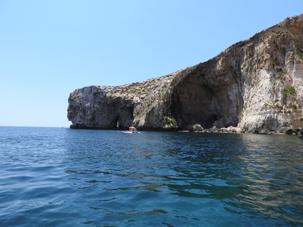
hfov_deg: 71.6
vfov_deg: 56.8
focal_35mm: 24
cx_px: 152
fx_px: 210
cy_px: 114
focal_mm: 4.3
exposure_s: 1/1000
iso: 100
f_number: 3.3
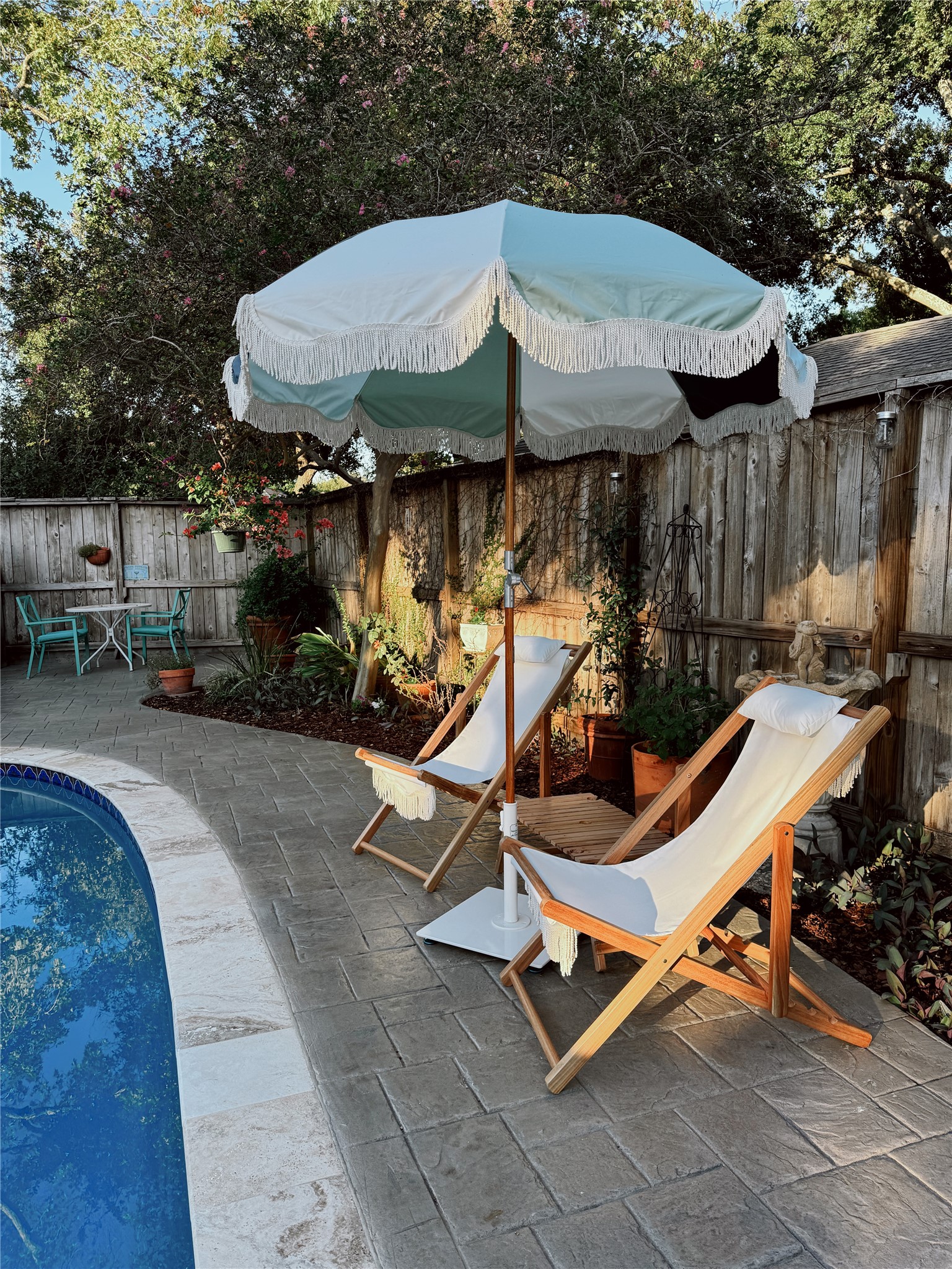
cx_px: 476
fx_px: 880
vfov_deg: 71.6
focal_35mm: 24
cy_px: 634
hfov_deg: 56.8
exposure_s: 1/671
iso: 80
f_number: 1.78
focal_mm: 6.86
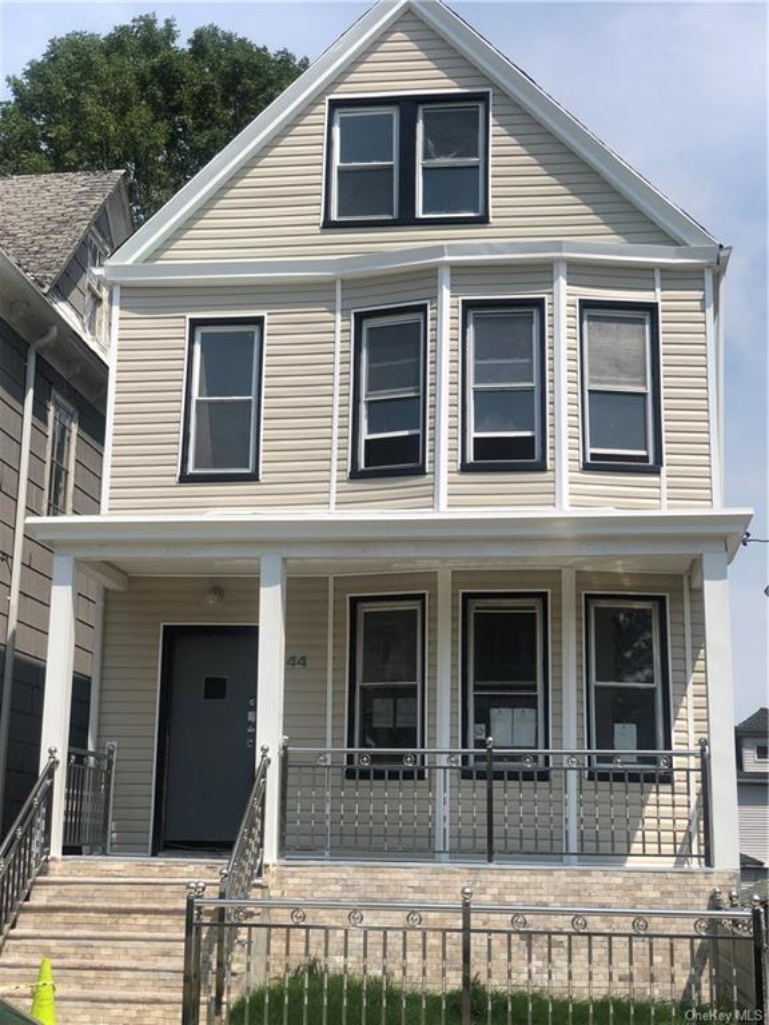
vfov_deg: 36.8
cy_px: 512
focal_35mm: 52
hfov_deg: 28.0
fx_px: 1540
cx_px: 384
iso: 16
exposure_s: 1/1499
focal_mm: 6
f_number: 2.4
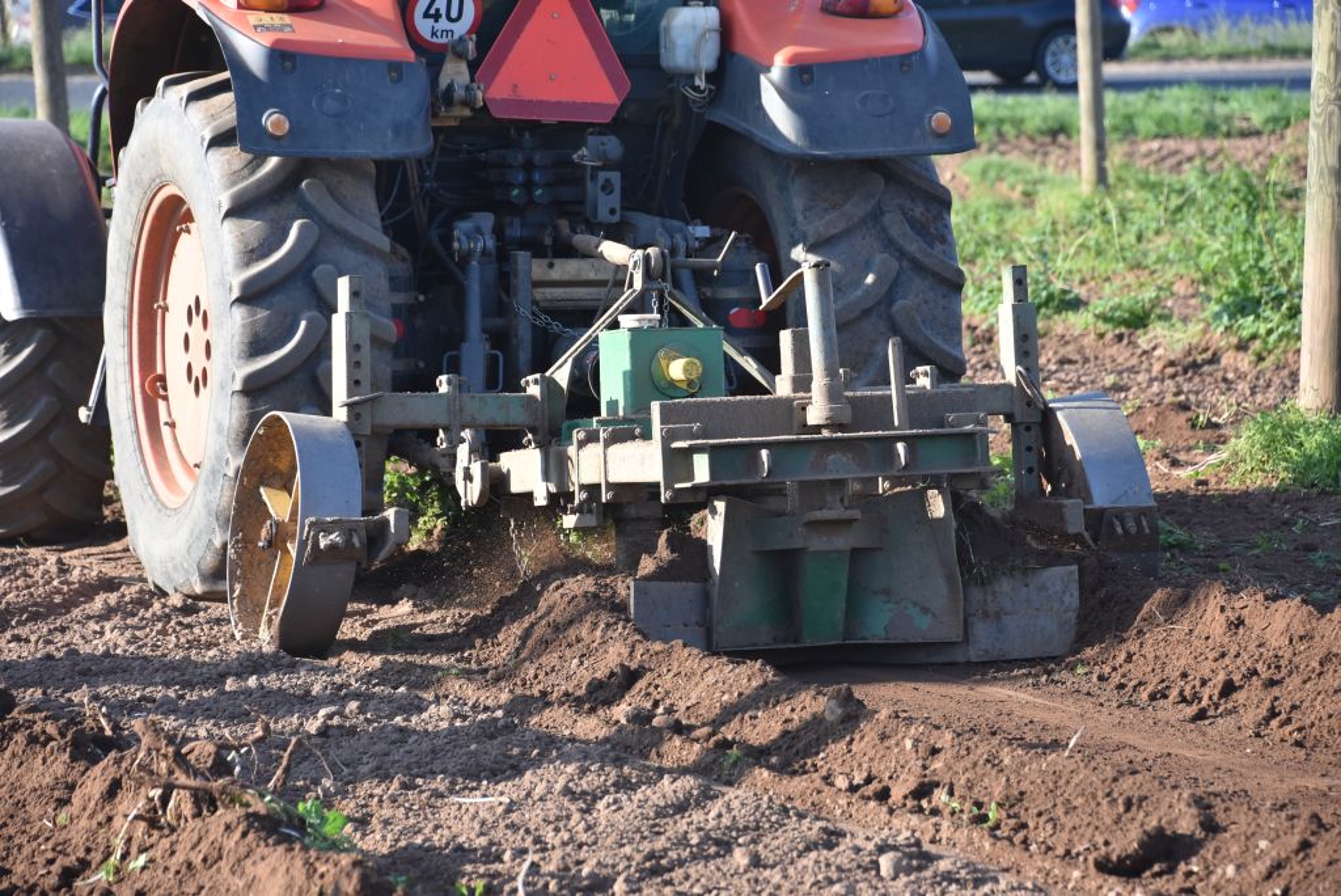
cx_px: 670
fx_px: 6988
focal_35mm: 188
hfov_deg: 11.0
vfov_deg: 7.3
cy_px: 448
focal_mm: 125
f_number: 7.1
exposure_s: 1/800
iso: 800
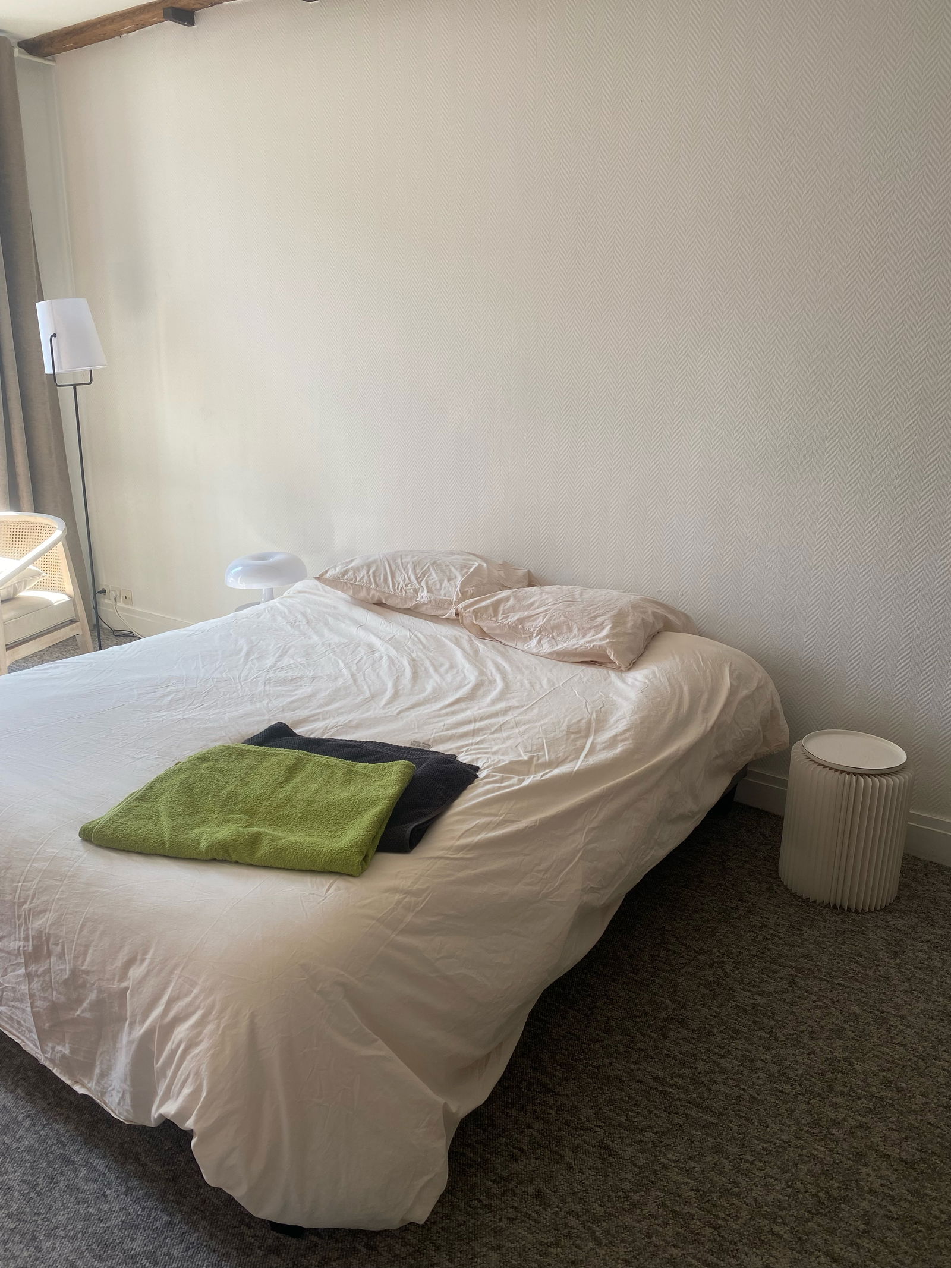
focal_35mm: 26
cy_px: 634
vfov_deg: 67.3
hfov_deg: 53.1
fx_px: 952
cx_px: 476
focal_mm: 4.25
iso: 40
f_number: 1.8
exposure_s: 1/121
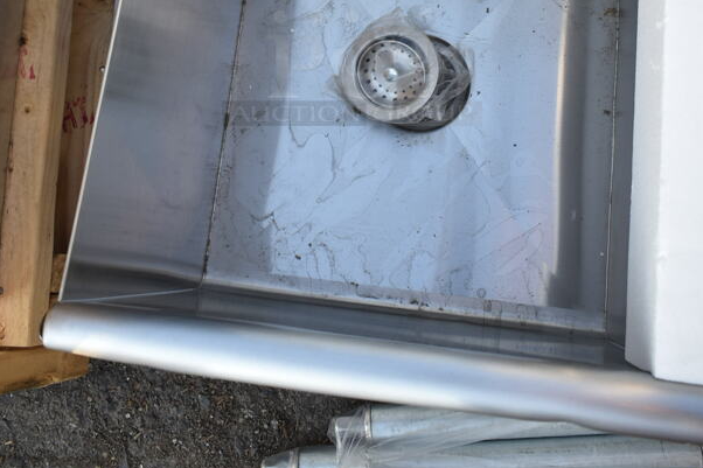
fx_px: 800
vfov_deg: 31.4
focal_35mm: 41
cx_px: 353
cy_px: 65
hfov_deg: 47.4
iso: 100
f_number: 4.5
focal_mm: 18
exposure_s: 1/125
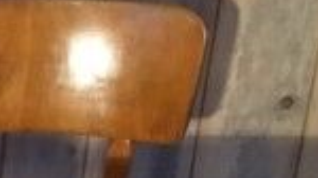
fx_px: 1516
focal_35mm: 180
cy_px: -4
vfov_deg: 6.7
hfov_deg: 11.0
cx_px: -305
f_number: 2.4
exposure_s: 1/25
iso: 200
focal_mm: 3.3
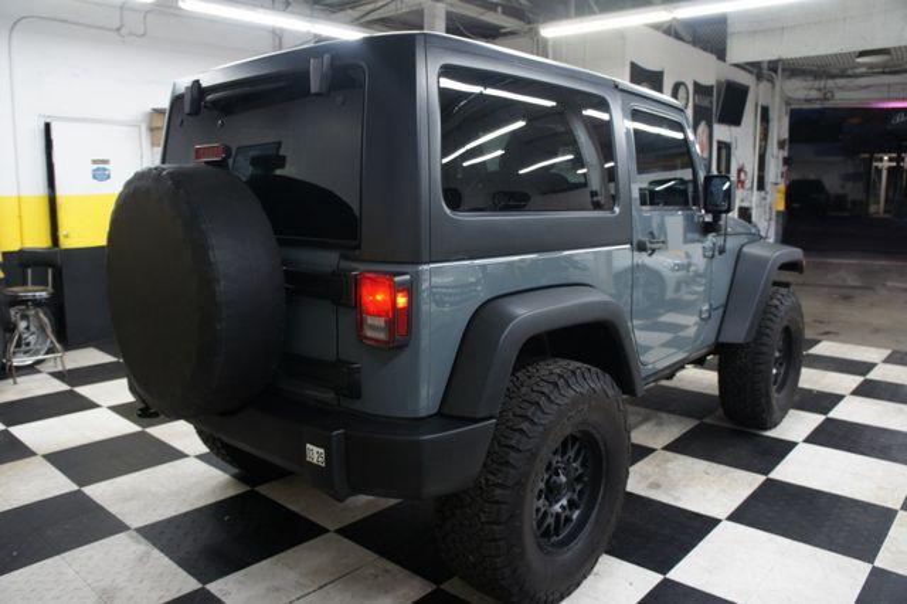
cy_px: 302
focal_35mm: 27
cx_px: 454
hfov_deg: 67.4
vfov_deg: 47.9
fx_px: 680
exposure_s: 1/30
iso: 400
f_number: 3.5
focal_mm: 18
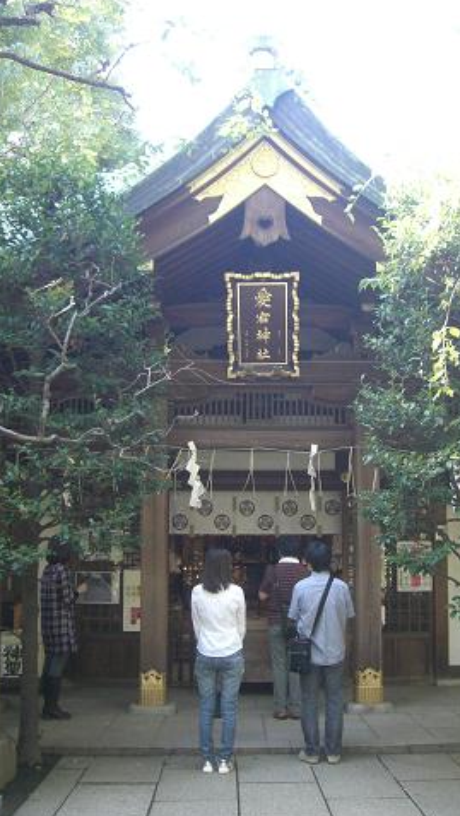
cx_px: 257
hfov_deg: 27.1
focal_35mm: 44
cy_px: 422
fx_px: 952
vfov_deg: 46.4
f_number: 2.7
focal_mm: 6.2
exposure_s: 1/80
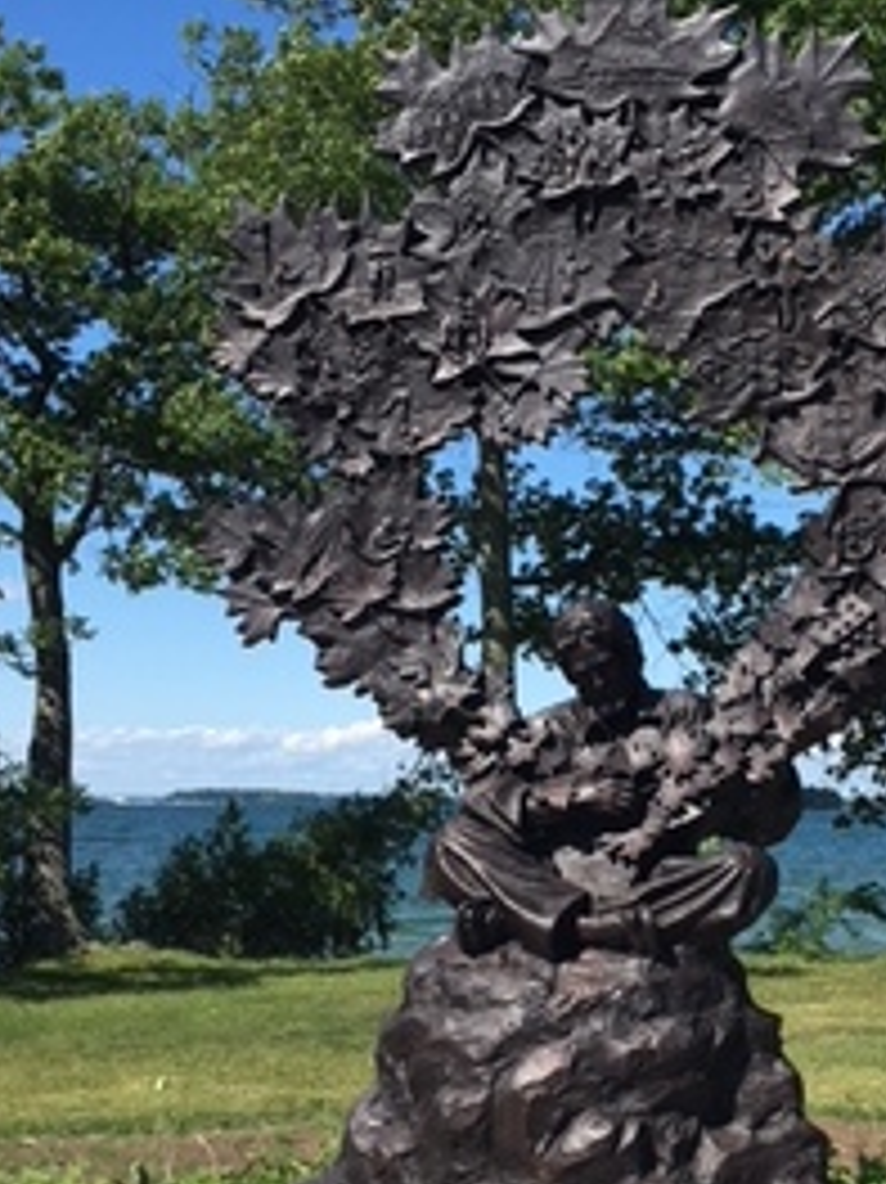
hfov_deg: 27.2
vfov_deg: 36.0
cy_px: 716
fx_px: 1810
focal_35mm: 53
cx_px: 652
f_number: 2.2
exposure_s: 1/1350
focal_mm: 4.15
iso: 25
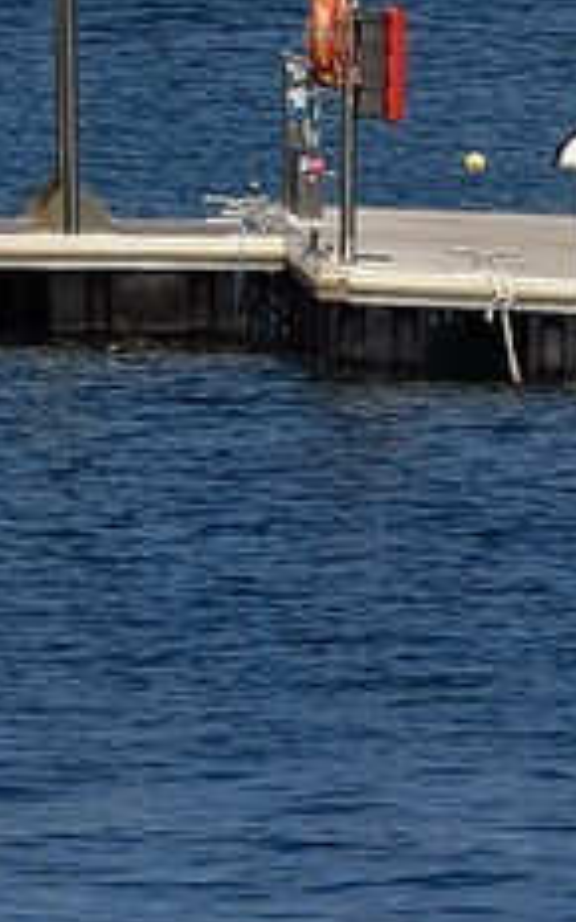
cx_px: -1668
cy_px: -1039
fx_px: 21148
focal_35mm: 842
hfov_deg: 1.5
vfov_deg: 2.5
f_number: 13
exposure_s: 1/400
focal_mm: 120
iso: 200
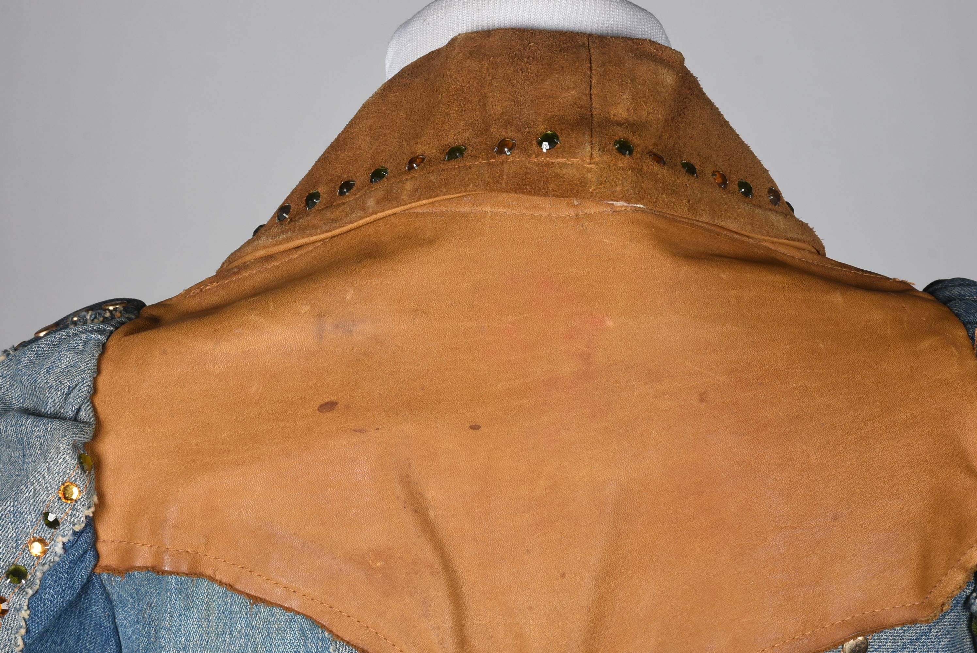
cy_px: 326
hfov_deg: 17.0
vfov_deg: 11.4
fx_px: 3259
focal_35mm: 120
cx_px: 488
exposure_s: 1/125
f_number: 14
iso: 200
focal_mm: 80
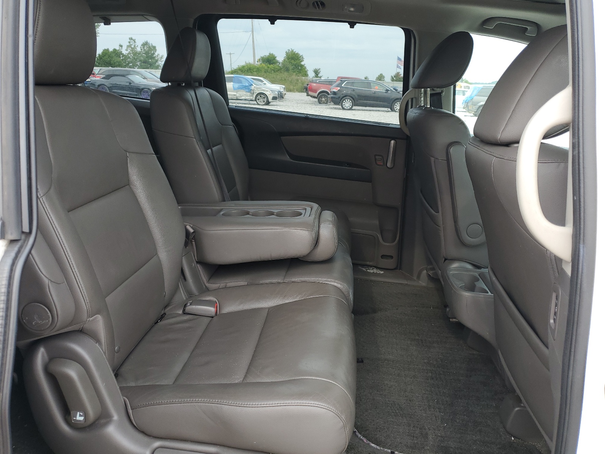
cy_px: 227
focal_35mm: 26
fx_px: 454
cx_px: 302
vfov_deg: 53.1
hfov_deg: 67.3
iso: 50
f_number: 1.5
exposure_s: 1/263
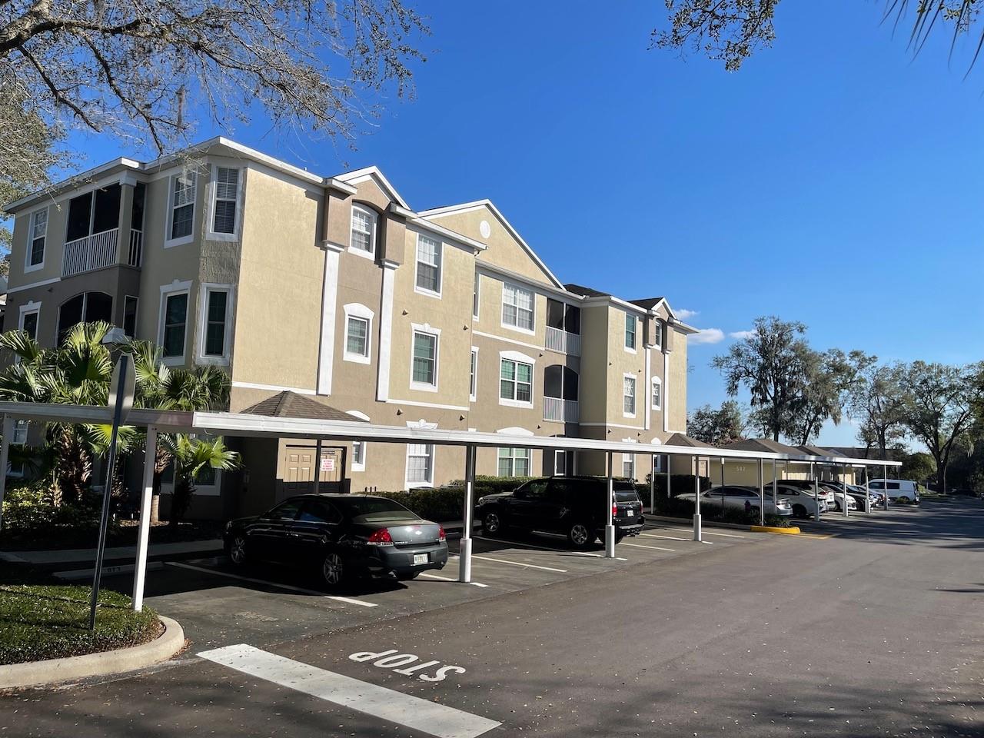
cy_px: 369
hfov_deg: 69.4
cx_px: 492
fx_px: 711
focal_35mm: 25
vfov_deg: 54.9
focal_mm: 5.1
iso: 32
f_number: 1.6
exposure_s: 1/5128
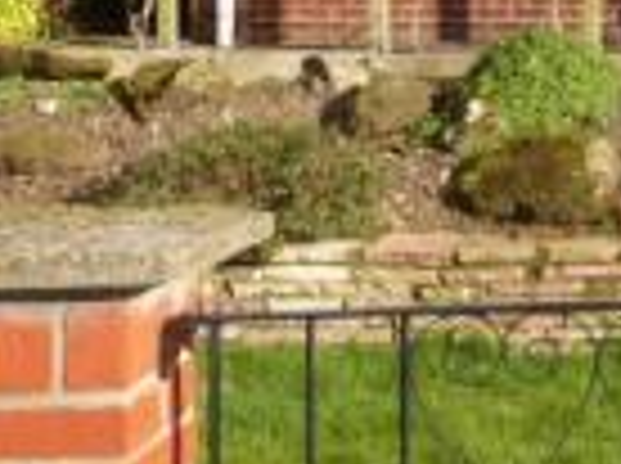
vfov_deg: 13.5
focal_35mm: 106
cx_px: 1307
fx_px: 1898
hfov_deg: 14.7
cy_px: -124
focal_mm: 4.4
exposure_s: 1/500
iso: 100
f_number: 4
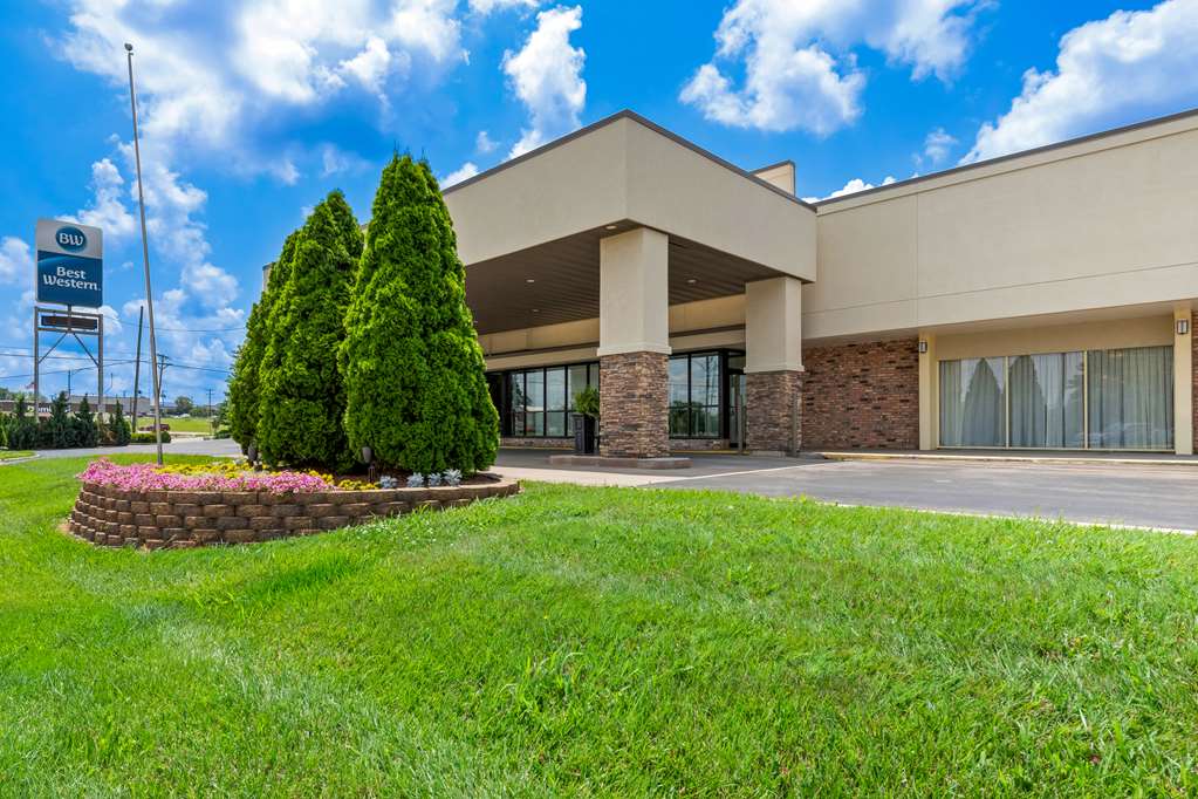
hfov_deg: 86.9
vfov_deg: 64.6
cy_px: 400
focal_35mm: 19
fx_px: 632
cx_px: 599
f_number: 10
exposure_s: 1/500
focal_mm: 19
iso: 400
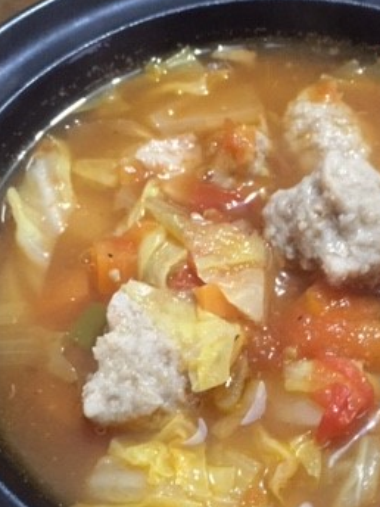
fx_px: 790
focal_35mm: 54
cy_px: 324
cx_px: 255
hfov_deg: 26.9
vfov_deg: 35.3
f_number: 2.2
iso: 250
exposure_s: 1/15
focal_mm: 4.15
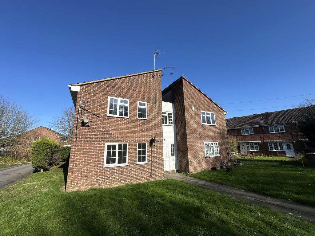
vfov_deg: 85.7
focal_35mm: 14
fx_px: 127
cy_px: 118
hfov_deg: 102.1
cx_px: 158
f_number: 2.2
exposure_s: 1/2304
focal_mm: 2.22
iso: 50
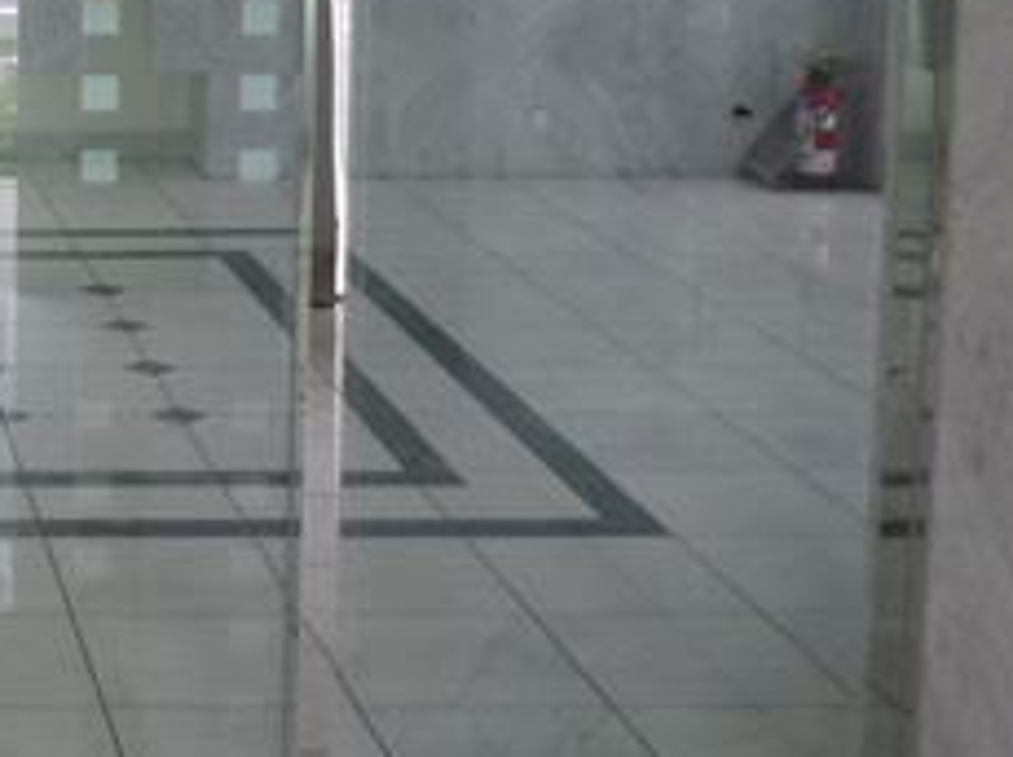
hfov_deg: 22.2
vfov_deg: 18.4
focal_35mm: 78
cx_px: -335
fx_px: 2280
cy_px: 4
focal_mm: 5
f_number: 3.1
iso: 200
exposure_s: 1/60
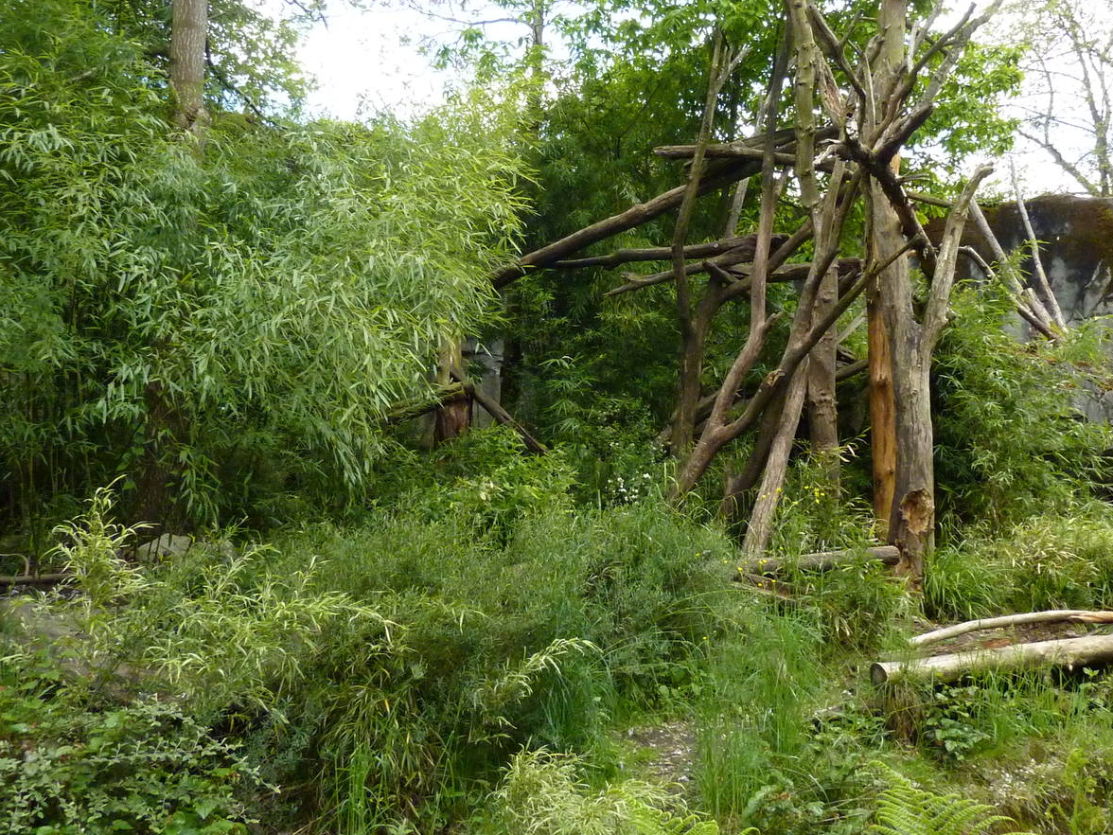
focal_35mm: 34
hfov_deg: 53.9
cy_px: 321
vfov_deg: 41.5
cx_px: 612
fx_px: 1093
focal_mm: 4.1
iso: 400
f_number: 3.3
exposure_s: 1/400
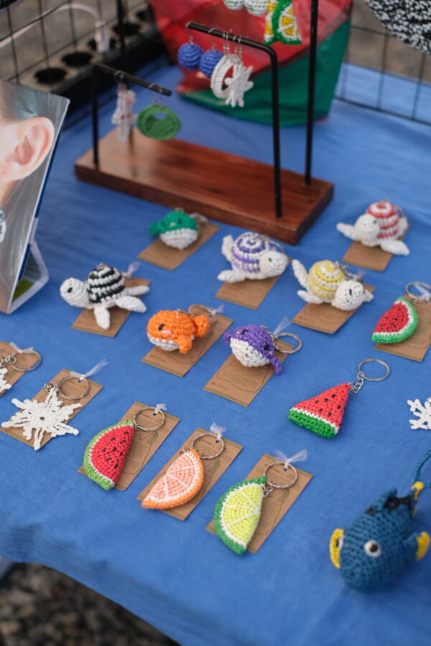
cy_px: 323
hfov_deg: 25.5
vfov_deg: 37.5
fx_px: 952
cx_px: 216
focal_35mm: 53
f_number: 2.2
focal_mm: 35
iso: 160
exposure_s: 1/200
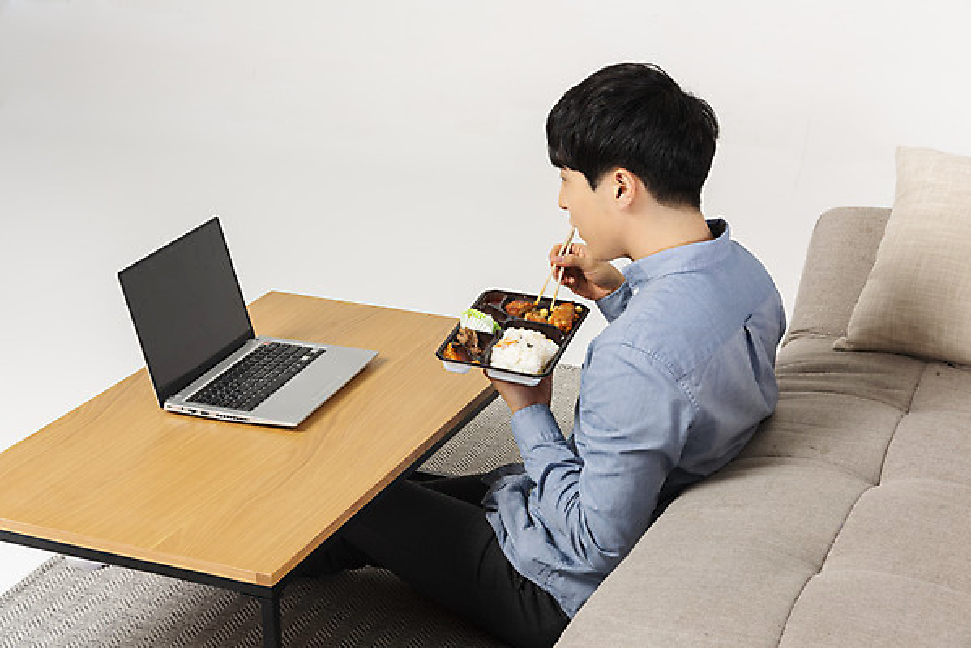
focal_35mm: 70
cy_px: 324
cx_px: 486
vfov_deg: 19.5
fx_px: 1889
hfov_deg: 28.8
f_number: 13
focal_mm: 70
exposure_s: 1/125
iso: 100
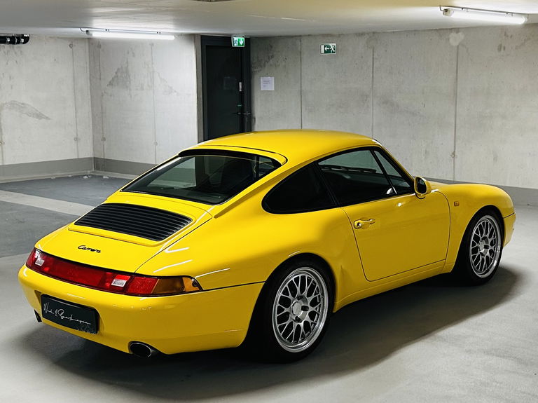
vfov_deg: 56.8
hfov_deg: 71.6
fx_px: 373
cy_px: 202
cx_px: 269
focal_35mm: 24
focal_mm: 6.86
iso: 200
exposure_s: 1/100
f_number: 1.78
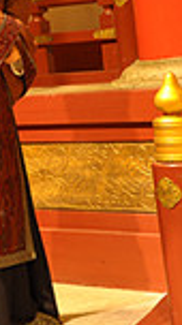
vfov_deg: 13.6
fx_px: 1336
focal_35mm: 155
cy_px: -18
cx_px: -233
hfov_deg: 7.4
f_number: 4.2
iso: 400
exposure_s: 1/2
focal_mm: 30
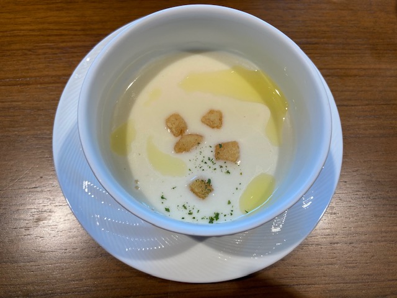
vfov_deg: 49.7
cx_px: 198
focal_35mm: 28
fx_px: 321
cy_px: 149
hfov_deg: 63.4
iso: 32
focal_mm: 3.99
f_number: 1.8
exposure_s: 1/100
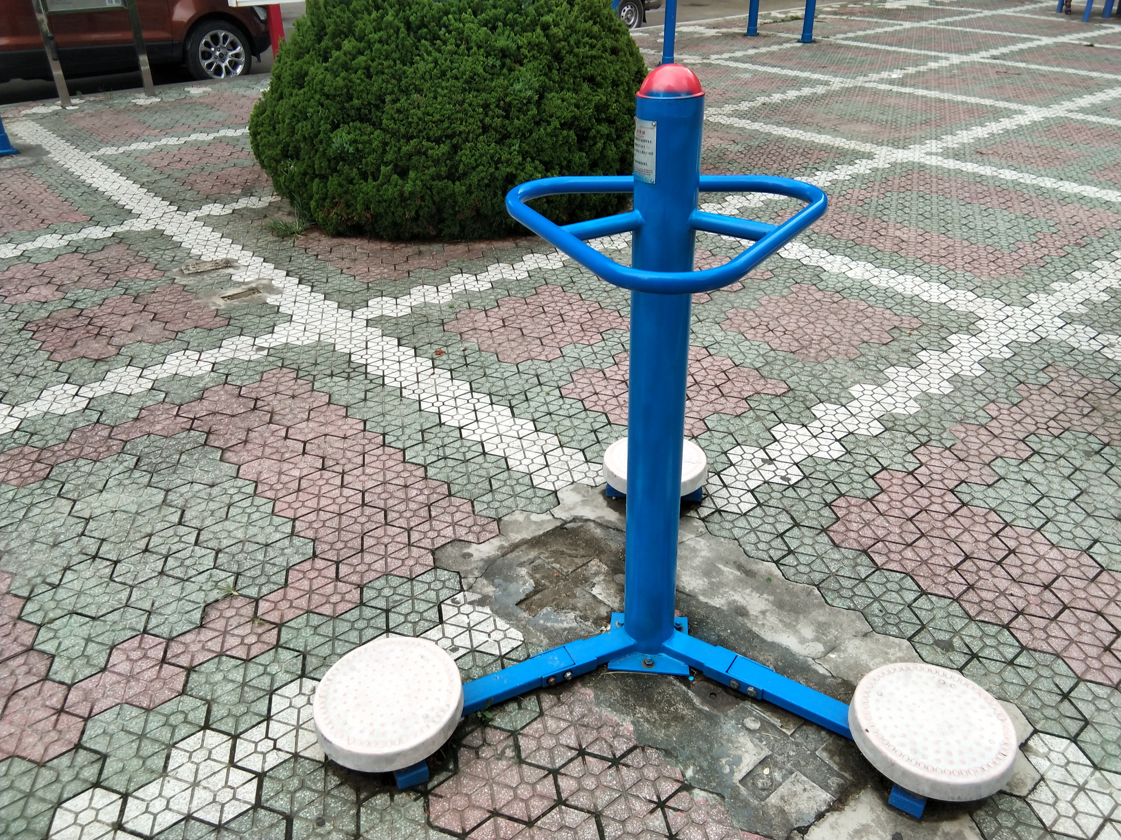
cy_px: 420
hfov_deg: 58.4
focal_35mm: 31
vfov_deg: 45.4
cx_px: 560
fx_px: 1004
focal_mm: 3.69
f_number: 2.2
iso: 50
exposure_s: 1/203
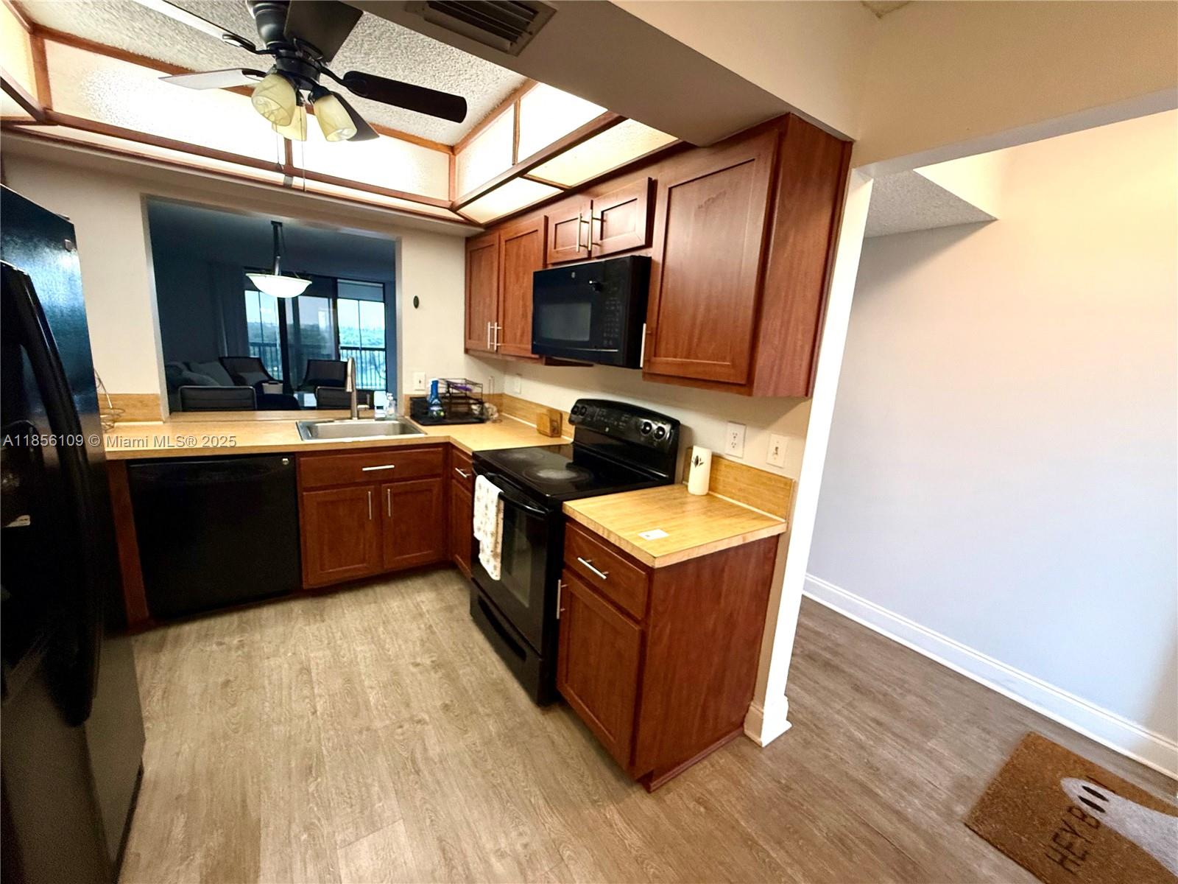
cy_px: 442
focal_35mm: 14
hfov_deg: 102.1
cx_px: 589
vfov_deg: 85.7
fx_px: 476
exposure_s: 1/120
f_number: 2.2
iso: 250
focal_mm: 2.22
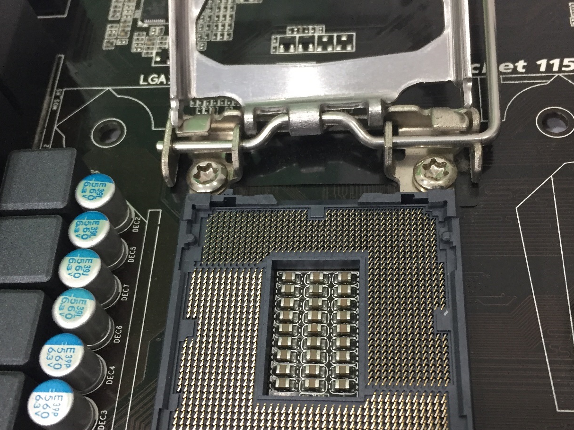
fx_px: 647
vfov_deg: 36.6
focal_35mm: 39
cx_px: 294
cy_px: 267
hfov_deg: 47.9
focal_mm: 4.15
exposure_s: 1/33
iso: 200
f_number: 2.2
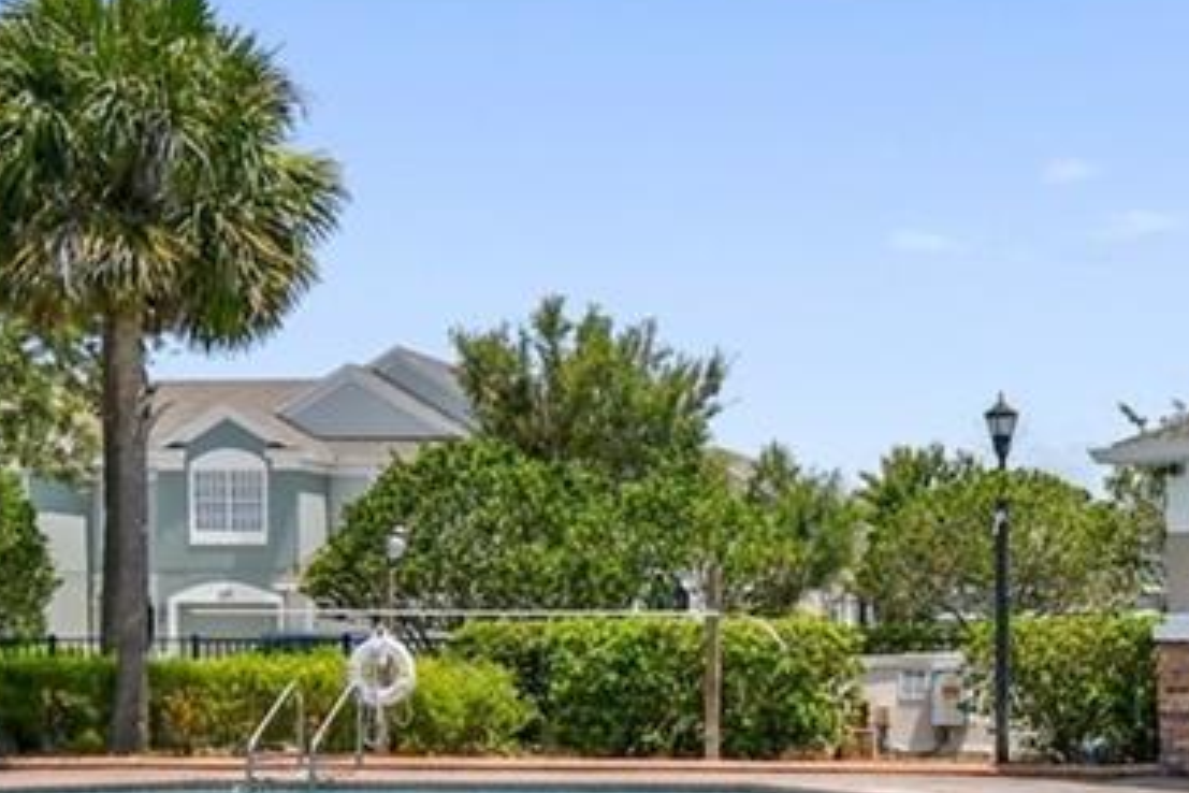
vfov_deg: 20.7
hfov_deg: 30.1
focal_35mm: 65
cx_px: 983
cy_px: 638
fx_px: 2147
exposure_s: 1/400
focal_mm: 10
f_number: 5.6
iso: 100
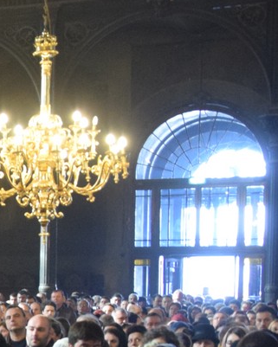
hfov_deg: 10.5
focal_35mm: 121
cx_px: -448
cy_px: 410
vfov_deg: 15.4
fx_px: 1244
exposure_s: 1/30
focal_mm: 18
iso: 1600
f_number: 3.5
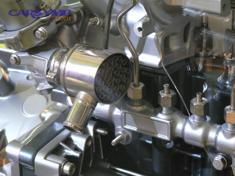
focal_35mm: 122
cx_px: 118
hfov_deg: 16.2
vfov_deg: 12.1
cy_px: 88
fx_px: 828
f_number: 3.2
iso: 400
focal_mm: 20.3
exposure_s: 1/30
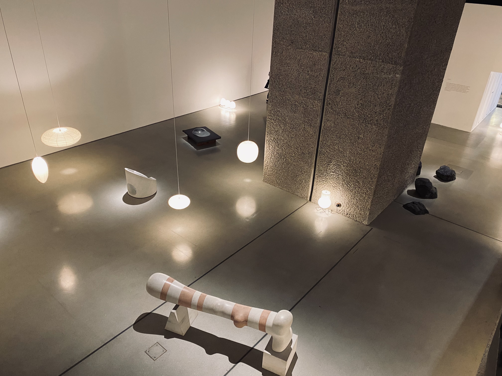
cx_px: 251
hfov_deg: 67.3
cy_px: 188
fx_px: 377
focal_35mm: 26
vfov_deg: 53.1
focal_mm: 4.25
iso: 400
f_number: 1.8
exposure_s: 1/33
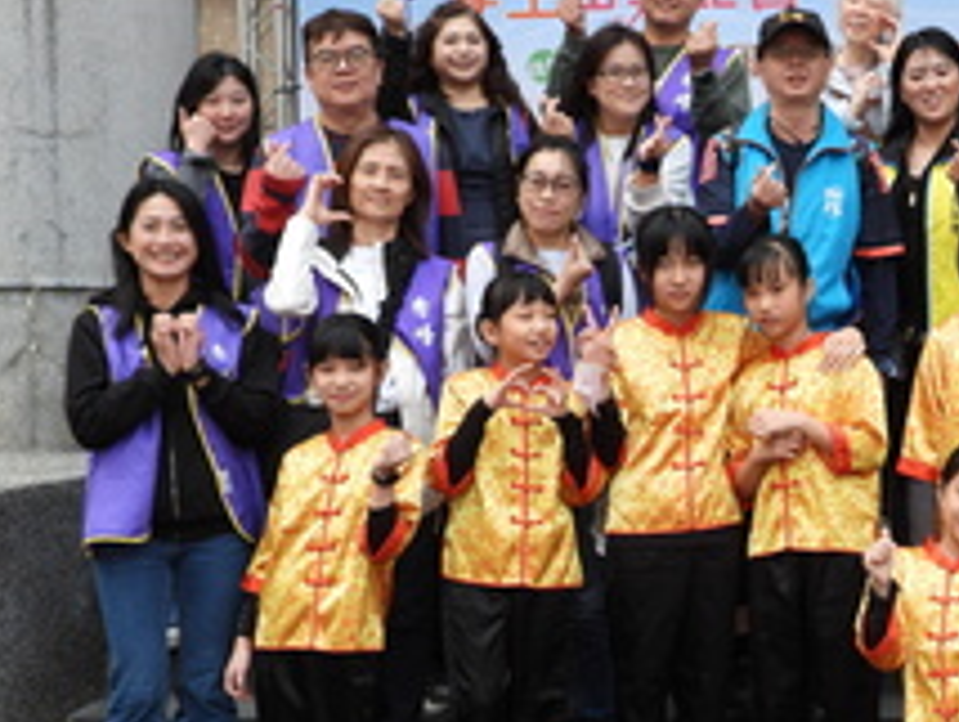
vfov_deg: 20.6
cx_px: 726
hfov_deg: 27.0
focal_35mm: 71
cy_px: 520
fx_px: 1969
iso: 100
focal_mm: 6.8
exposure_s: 1/320
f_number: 3.2
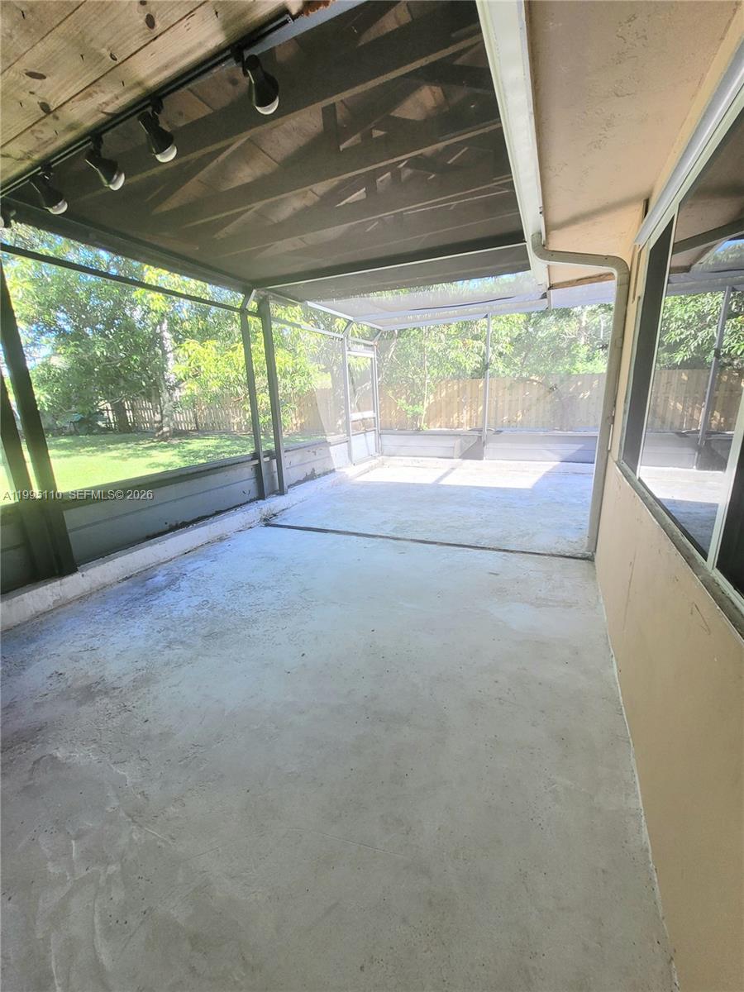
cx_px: 372
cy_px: 496
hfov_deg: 89.9
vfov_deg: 106.2
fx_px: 373
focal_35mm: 13
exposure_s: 1/120
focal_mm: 1.74
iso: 64
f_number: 2.2
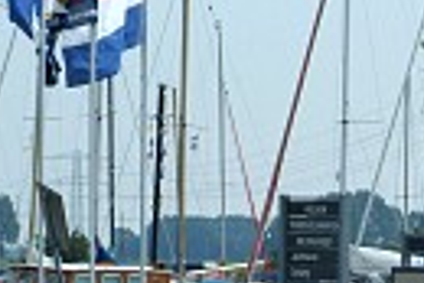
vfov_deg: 3.4
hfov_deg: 5.1
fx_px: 4763
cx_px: 548
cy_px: 197
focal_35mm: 404
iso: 400
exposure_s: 1/1000
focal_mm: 78
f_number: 9.5
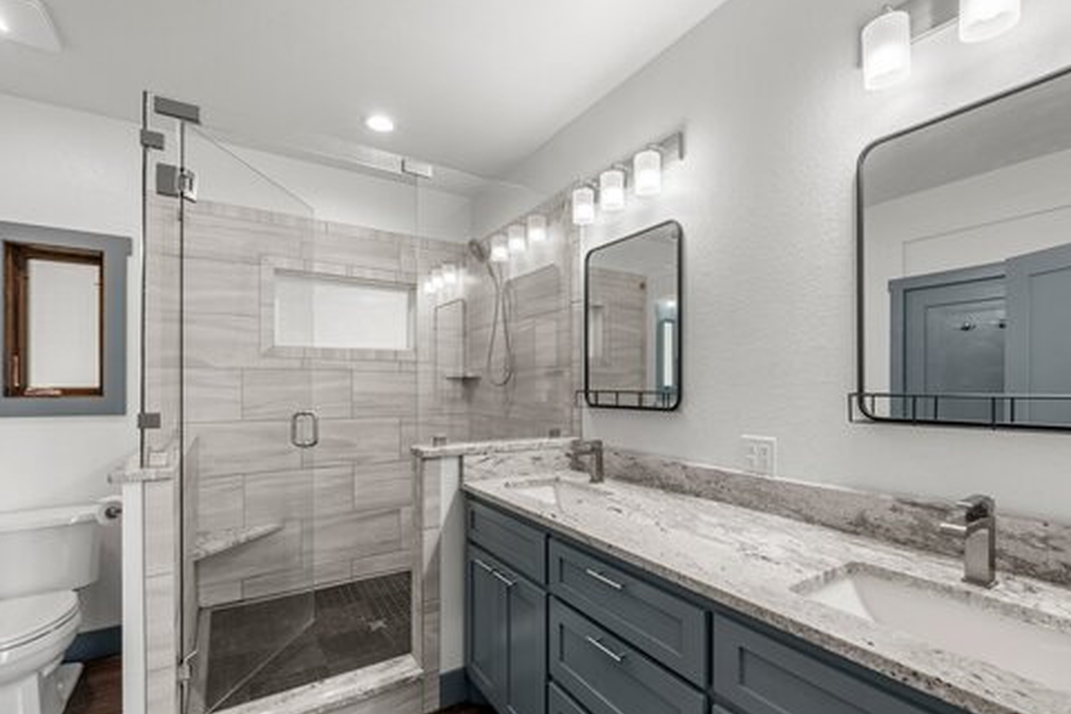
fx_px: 476
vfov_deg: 73.5
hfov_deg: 96.7
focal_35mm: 16
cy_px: 396
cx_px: 553
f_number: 8
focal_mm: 12
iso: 100
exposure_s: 1/13
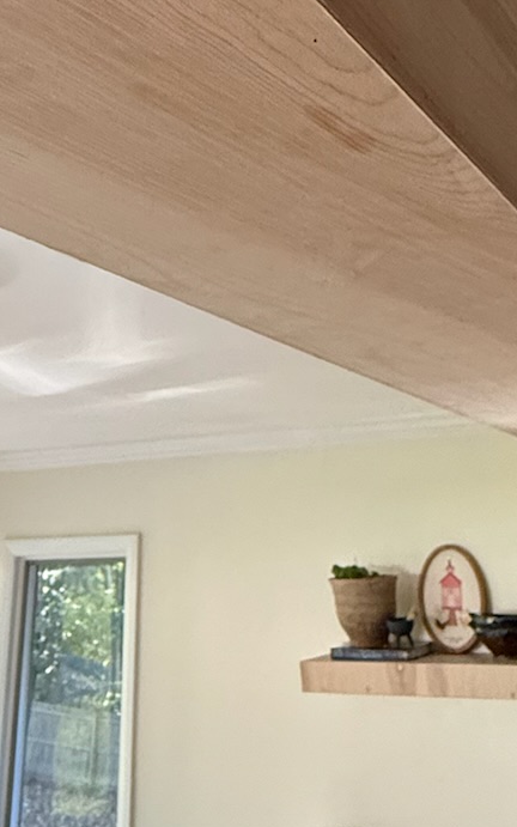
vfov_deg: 40.7
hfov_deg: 29.2
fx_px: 992
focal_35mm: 44
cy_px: 38
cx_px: 239
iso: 320
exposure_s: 1/73
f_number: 2.2
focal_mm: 2.22
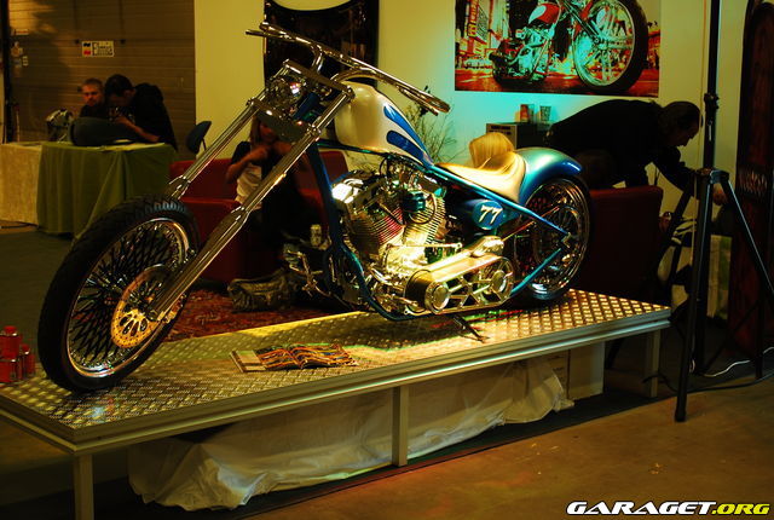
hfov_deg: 33.3
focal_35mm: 60
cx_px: 387
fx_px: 1293
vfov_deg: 22.7
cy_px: 260
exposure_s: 1/5
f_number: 5.3
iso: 100
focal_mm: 40
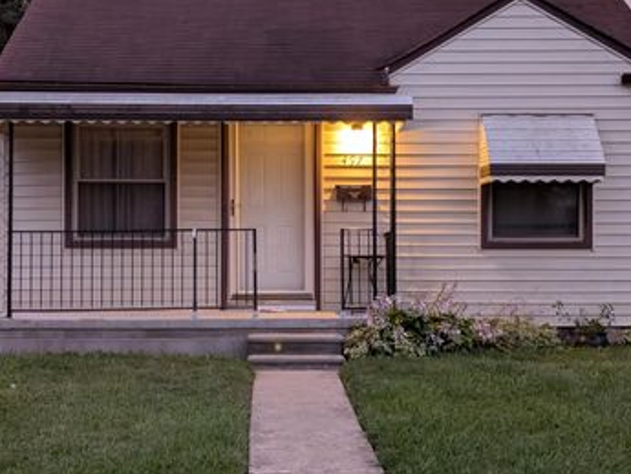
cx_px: 326
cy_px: 236
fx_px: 1295
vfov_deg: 20.7
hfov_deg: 27.4
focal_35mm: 71
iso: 288
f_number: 1.68
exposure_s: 1/58.2
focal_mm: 6.9
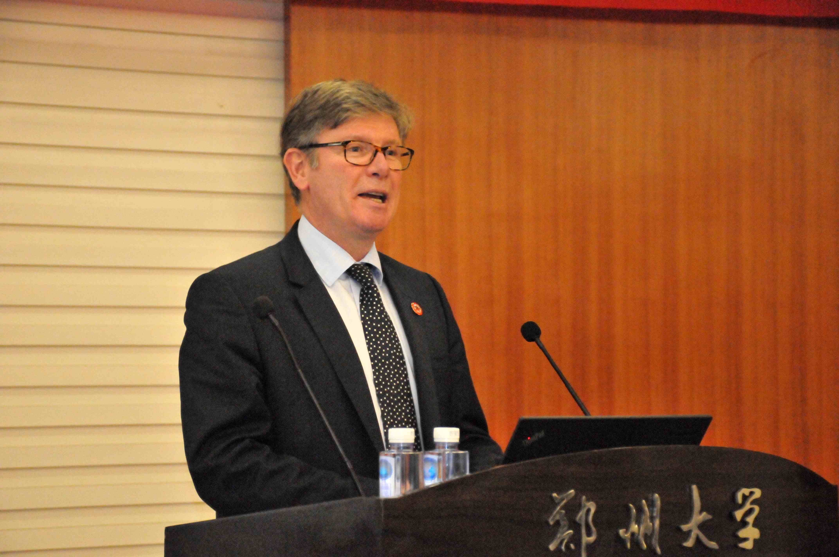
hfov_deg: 22.6
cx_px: 420
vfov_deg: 15.2
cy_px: 278
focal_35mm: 90
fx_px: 2095
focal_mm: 60
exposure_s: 1/250
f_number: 5
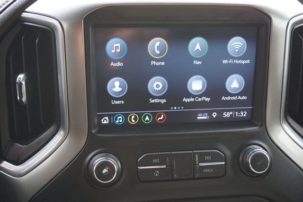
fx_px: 341
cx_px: 152
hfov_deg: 47.9
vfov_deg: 33.0
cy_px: 101
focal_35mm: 40
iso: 640
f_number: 4.5
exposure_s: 1/60
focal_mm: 27
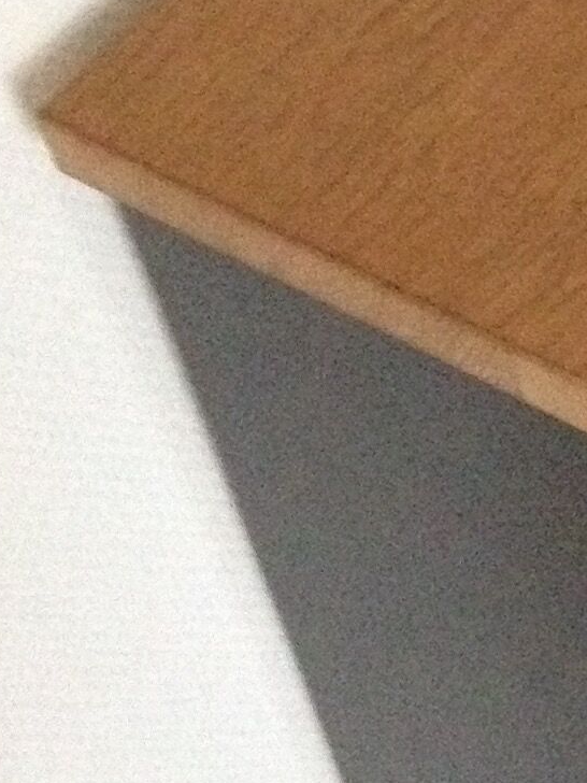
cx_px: 1094
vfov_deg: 12.5
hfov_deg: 9.0
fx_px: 3550
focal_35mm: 157
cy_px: 133
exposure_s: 1/15
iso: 640
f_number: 2.4
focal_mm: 4.28
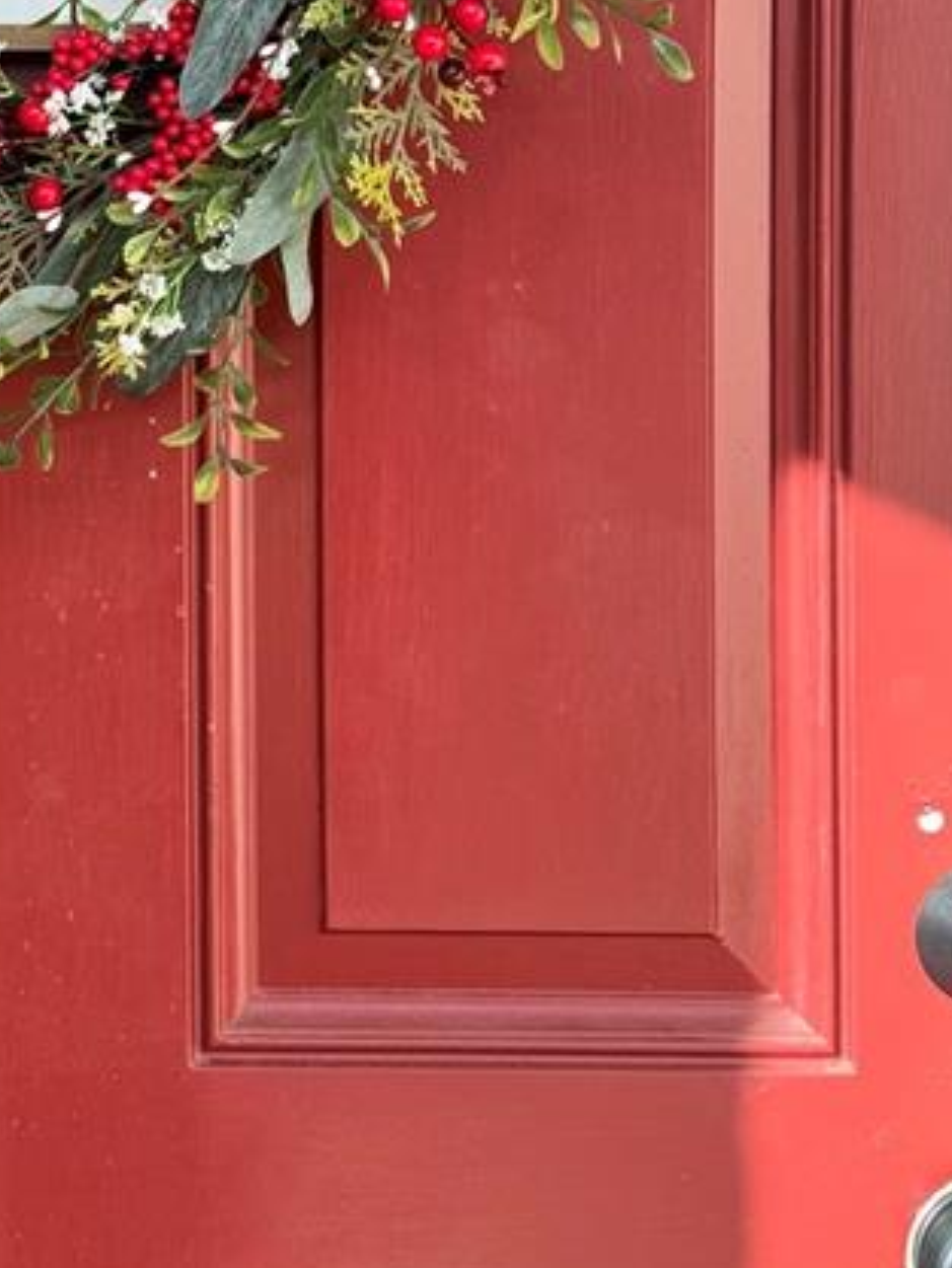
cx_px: 6
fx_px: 2529
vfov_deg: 27.8
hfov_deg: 20.6
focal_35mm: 69
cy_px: 313
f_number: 1.78
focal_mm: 6.76
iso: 80
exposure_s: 1/433
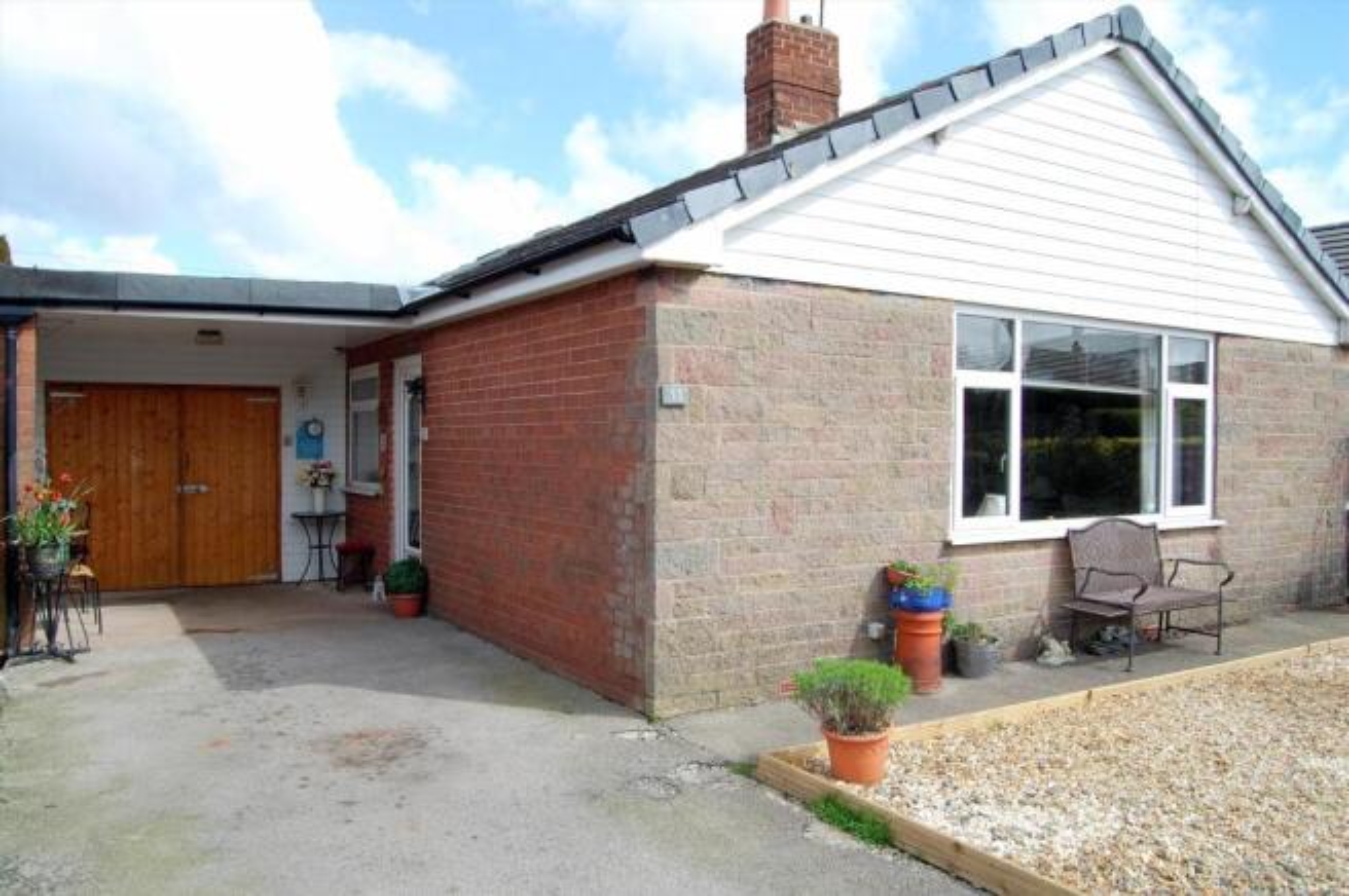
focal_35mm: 27
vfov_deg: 47.8
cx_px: 674
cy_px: 448
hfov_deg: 67.4
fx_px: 1011
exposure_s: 1/200
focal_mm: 18
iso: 200
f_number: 7.1
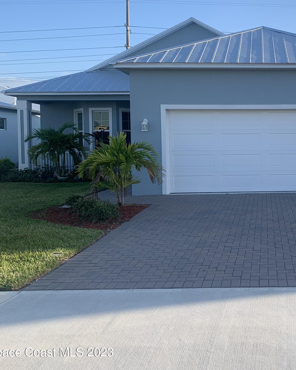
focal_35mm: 39
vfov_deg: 46.7
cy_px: 158
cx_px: 270
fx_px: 427
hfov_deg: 35.8
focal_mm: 4.25
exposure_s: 1/1111
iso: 25
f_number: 1.8
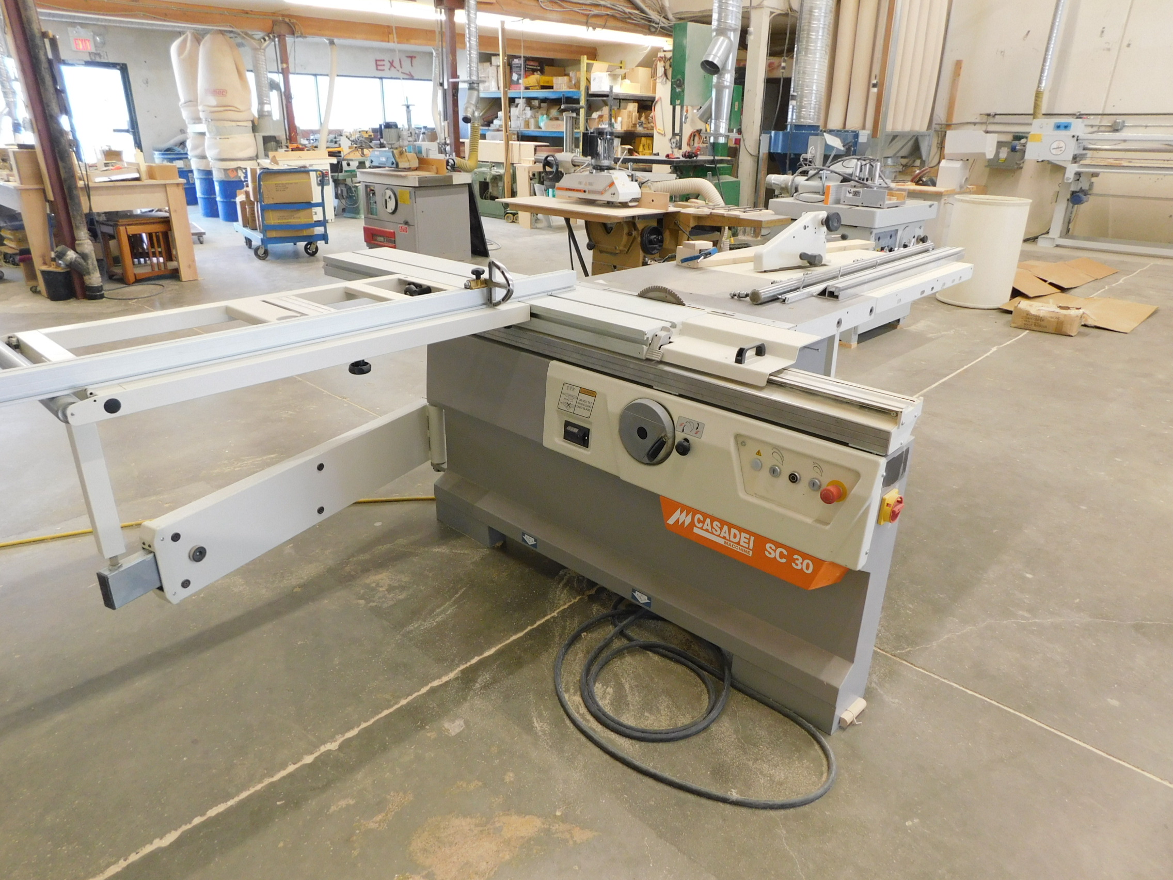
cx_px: 586
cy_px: 440
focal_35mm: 23
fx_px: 779
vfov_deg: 58.9
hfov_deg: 73.9
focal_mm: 4
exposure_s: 1/30
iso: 220
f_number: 3
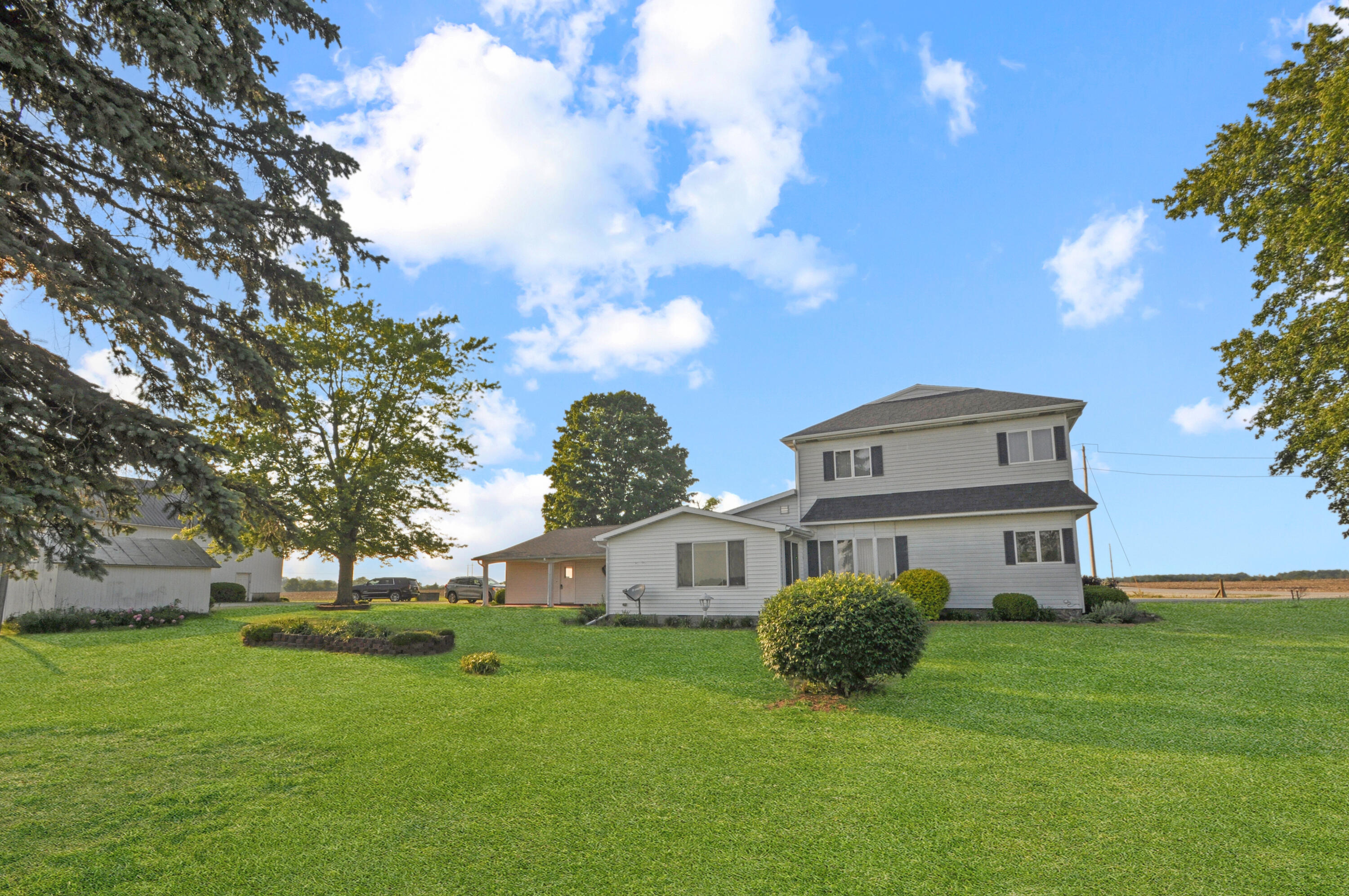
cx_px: 674
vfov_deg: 77.2
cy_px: 448
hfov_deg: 100.5
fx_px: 561
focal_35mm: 15
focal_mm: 10
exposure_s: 1/200
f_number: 14
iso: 200
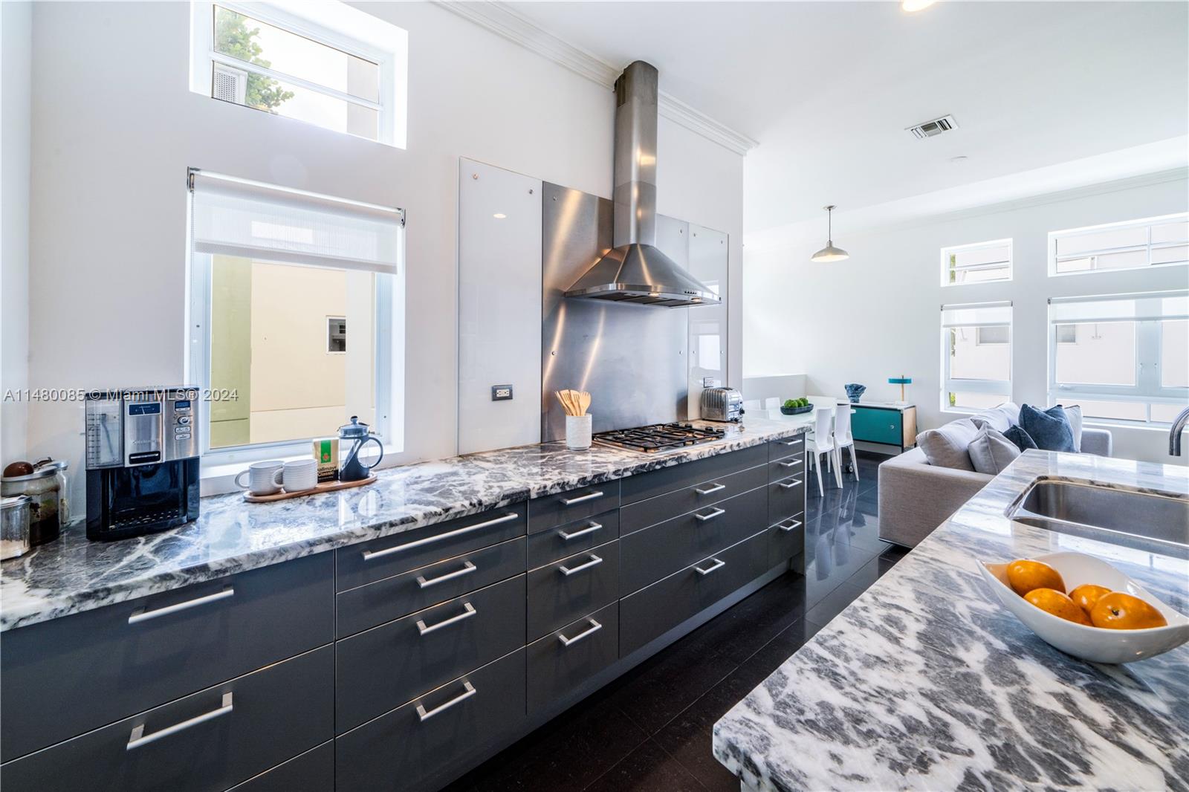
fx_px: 429
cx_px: 594
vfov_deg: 85.4
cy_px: 396
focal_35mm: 13
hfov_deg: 108.3
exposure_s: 1/50
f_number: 11
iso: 125
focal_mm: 13
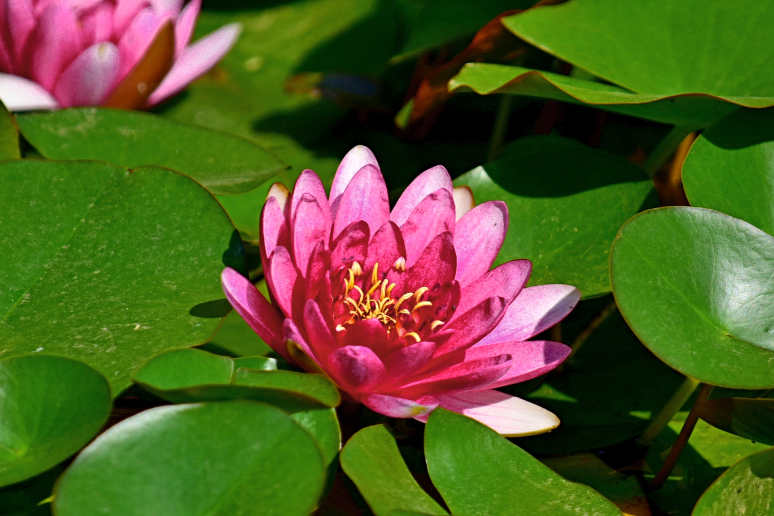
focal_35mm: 450
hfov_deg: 4.6
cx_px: 387
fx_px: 9674
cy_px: 258
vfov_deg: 3.1
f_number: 5.6
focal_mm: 300
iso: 125
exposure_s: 1/500
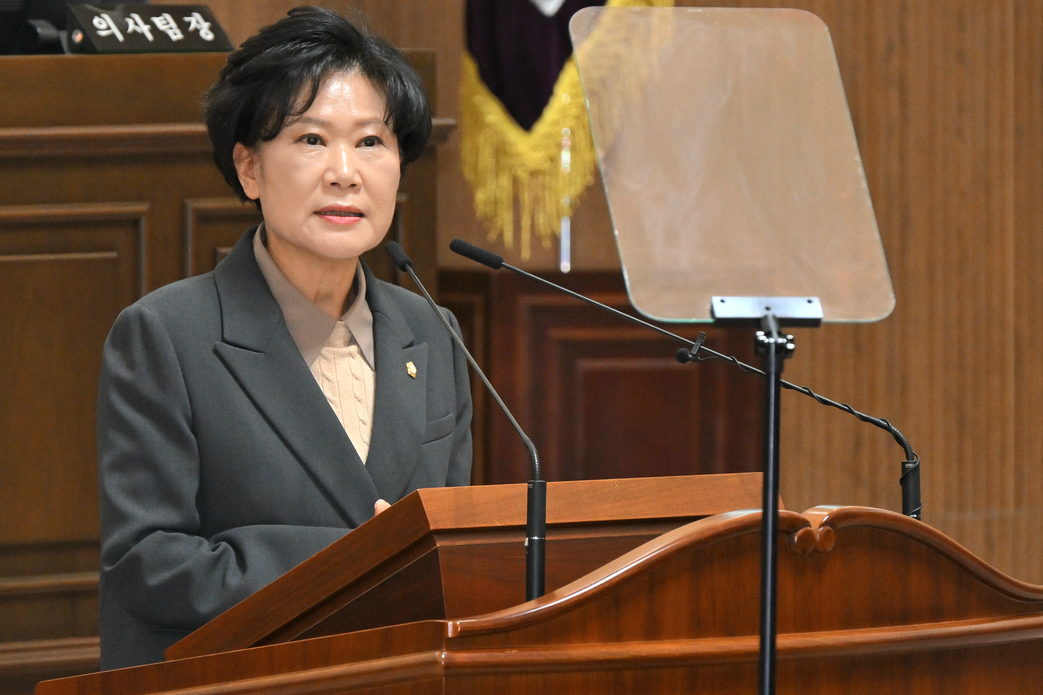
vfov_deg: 3.8
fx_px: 10369
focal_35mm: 358
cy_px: 324
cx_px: 435
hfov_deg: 5.8
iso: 2500
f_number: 6.3
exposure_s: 1/250
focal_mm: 200
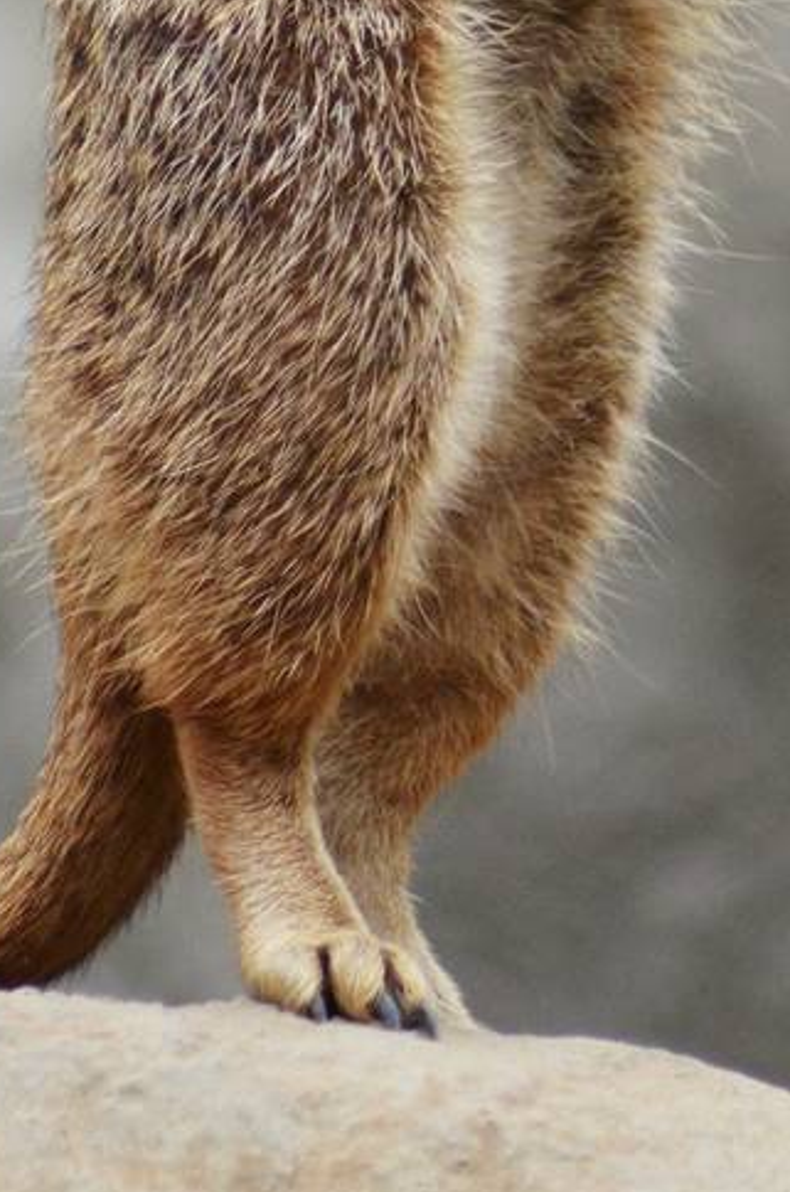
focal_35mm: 967
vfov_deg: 2.1
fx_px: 31931
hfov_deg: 1.4
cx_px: 679
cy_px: -525
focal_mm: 195
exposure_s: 1/1000
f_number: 4.8
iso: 800
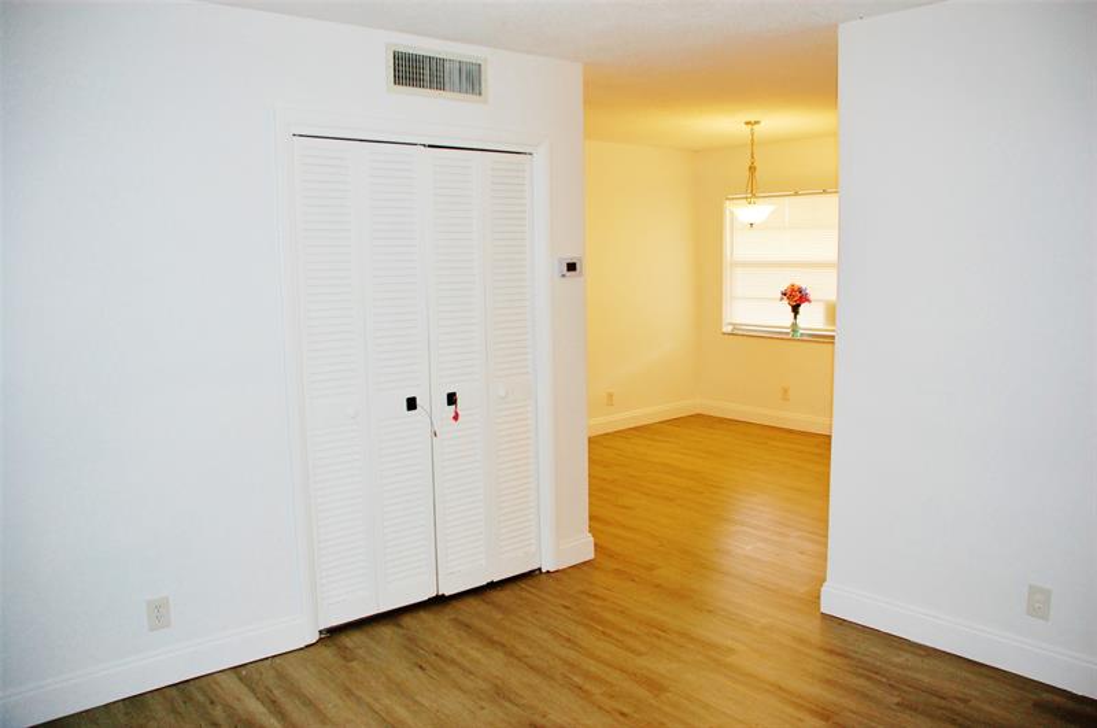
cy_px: 364
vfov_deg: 47.8
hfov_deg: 67.5
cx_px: 548
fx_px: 822
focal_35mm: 27
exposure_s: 1/60
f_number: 3.5
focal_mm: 18
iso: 400
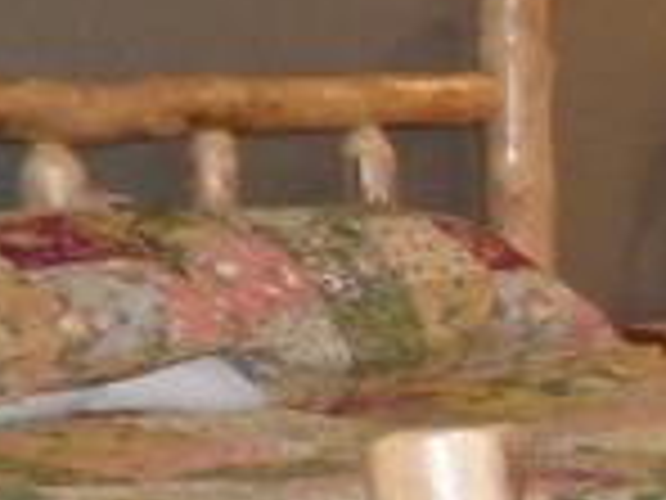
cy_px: 613
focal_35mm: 138
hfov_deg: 12.4
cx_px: 1368
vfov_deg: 10.6
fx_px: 2655
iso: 800
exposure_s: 1/60
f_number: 2.8
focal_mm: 3.58
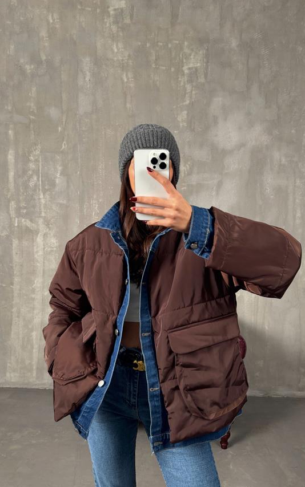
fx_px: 372
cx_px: 146
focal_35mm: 28
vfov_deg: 66.5
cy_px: 246
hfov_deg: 44.5
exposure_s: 1/92
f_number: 1.78
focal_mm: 6.76
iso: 200
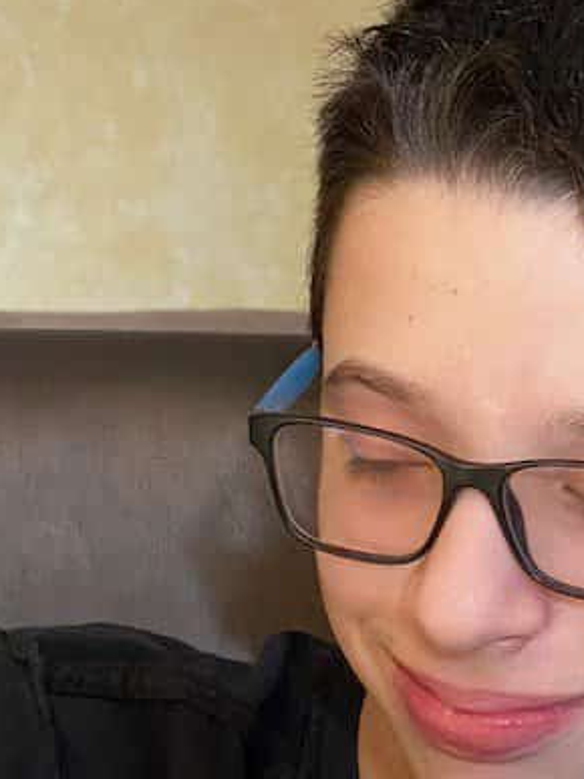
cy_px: 827
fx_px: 3871
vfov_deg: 11.4
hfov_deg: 8.6
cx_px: 409
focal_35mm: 172
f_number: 2
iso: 160
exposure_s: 1/60
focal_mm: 6
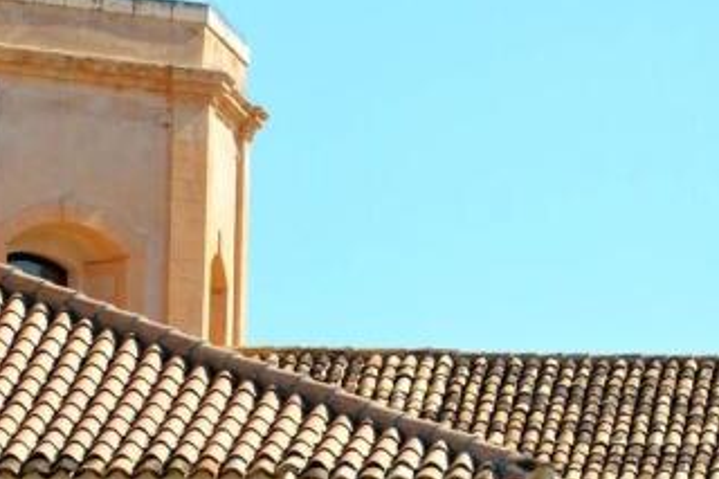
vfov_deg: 2.7
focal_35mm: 516
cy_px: 300
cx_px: 650
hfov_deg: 4.0
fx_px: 10300
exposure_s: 1/1000
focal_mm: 93.5
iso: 160
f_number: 5.3
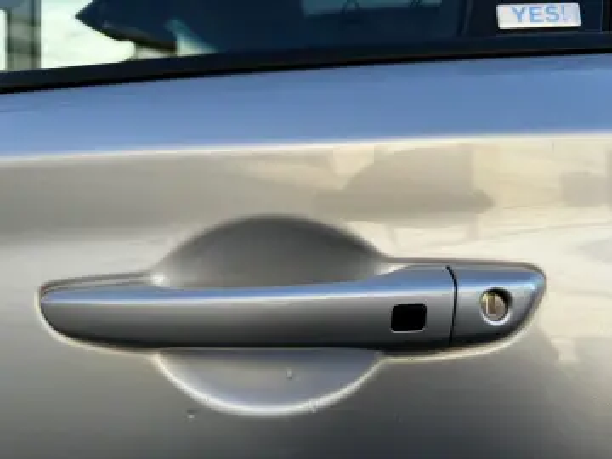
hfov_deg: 71.6
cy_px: 230
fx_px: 424
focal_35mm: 24
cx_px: 306
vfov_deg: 56.8
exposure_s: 1/426
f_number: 1.78
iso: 80
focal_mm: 6.86
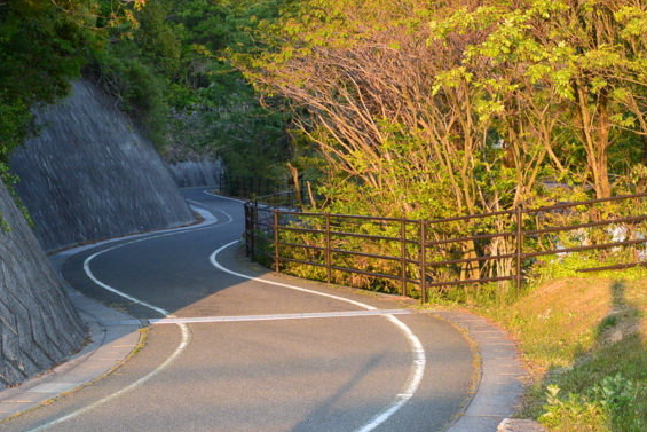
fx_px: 1402
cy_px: 283
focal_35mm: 78
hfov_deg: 26.0
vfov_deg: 17.5
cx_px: 287
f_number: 4
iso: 200
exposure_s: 1/250
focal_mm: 18.5
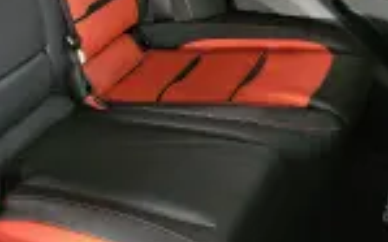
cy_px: 62
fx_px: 624
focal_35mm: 59
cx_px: -23
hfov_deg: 31.3
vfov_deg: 21.8
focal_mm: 5.4
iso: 1250
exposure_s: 1/25
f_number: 1.8
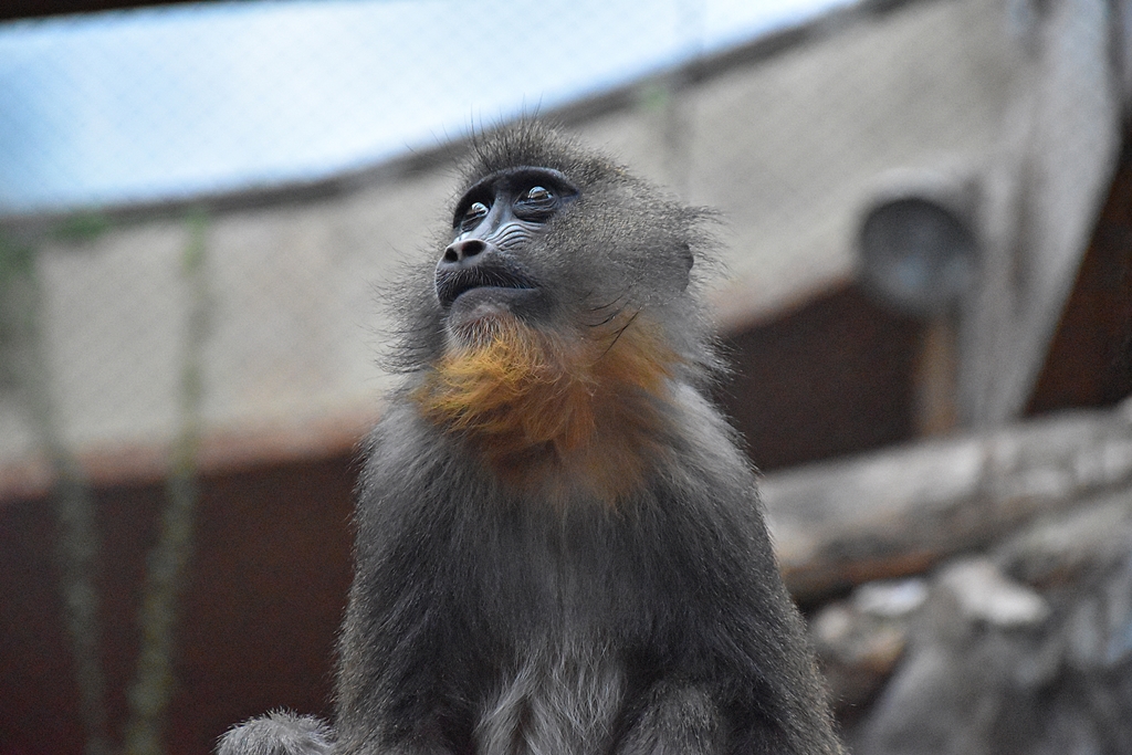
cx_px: 566
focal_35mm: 210
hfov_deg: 9.8
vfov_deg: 6.5
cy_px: 378
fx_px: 6604
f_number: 5.6
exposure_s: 1/500
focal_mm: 140
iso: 8000
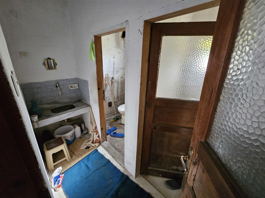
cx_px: 132
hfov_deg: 106.2
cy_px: 99
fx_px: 100
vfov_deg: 89.9
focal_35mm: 13
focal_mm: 2.2
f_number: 2.2
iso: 1000
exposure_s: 1/25
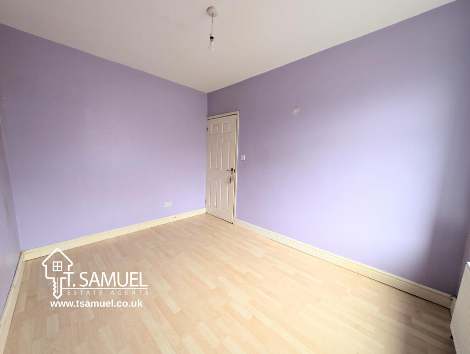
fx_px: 163
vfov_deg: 94.6
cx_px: 235
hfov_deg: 110.5
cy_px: 177
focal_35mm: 12
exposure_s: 1/19.6
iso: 45
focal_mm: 2.23
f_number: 1.95
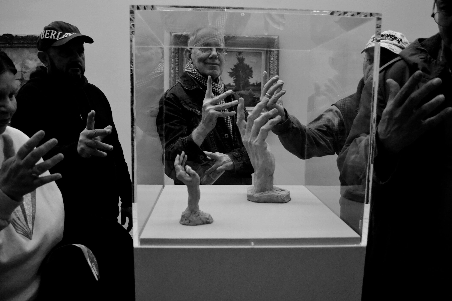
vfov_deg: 47.9
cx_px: 226
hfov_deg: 67.4
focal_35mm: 27
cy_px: 150
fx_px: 339
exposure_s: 1/60
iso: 3200
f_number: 3.5
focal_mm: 18
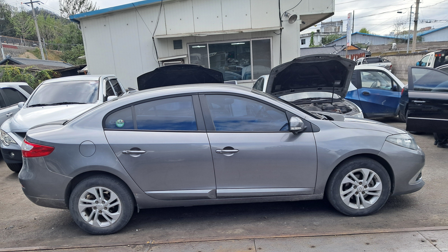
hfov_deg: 64.3
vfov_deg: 38.5
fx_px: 356
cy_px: 169
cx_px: 220
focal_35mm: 30
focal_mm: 4
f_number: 1.8
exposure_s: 1/266
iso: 50
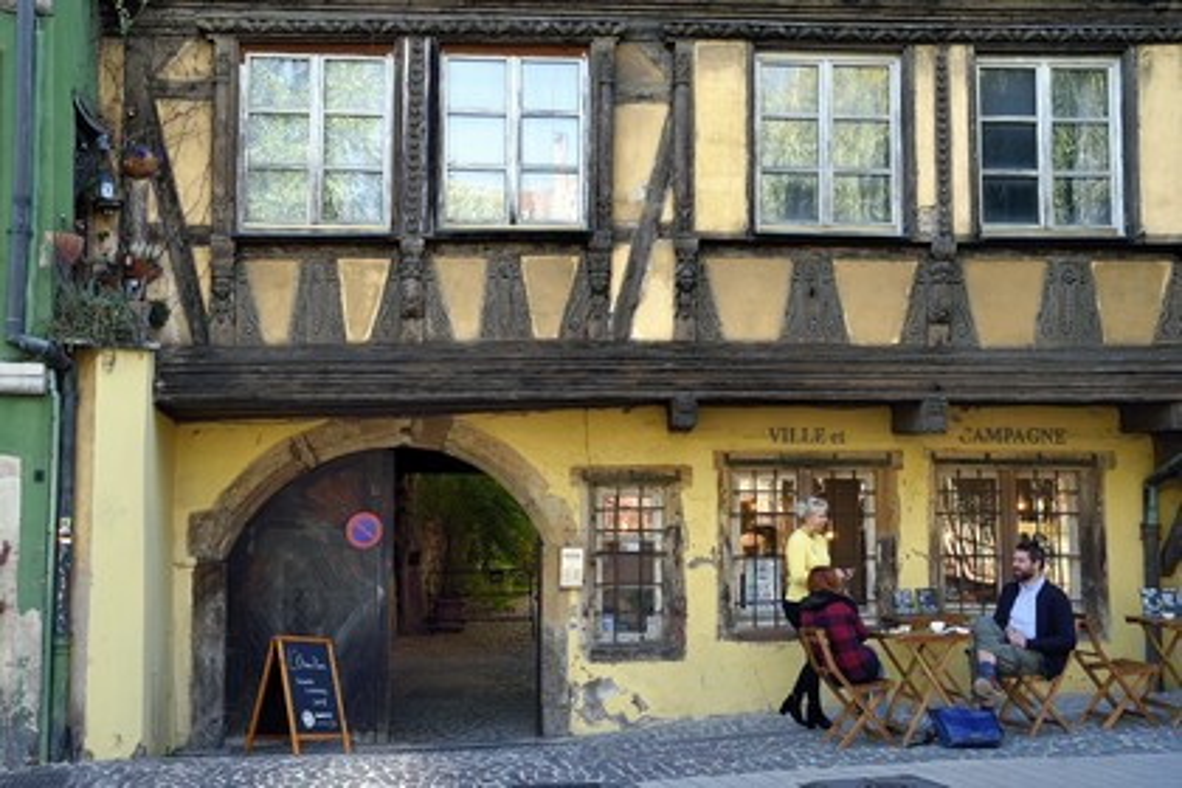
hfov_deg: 50.7
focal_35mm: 38
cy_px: 394
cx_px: 591
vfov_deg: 35.1
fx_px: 1248
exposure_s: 1/80
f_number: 6.3
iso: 200
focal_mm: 38
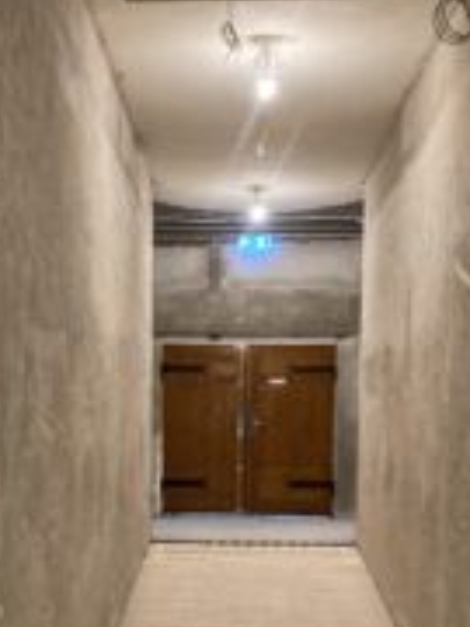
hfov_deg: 26.5
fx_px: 996
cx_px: 186
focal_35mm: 55
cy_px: 514
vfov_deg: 33.8
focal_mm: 3.99
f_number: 1.8
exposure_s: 1/33
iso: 320
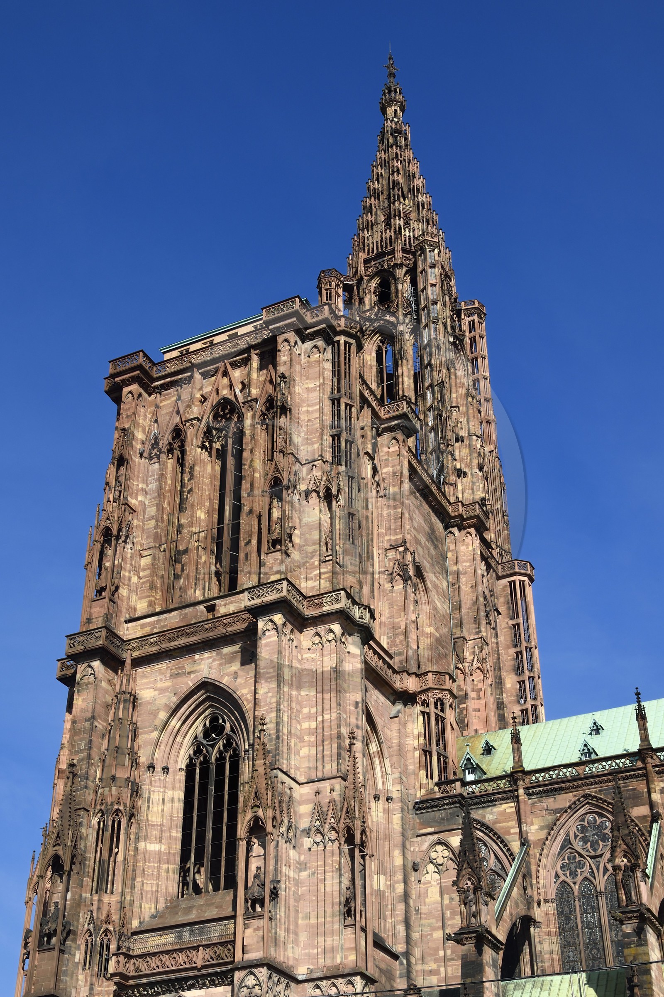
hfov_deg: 30.5
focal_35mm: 44
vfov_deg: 44.5
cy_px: 498
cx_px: 332
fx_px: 1217
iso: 200
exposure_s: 1/250
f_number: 14
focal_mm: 44
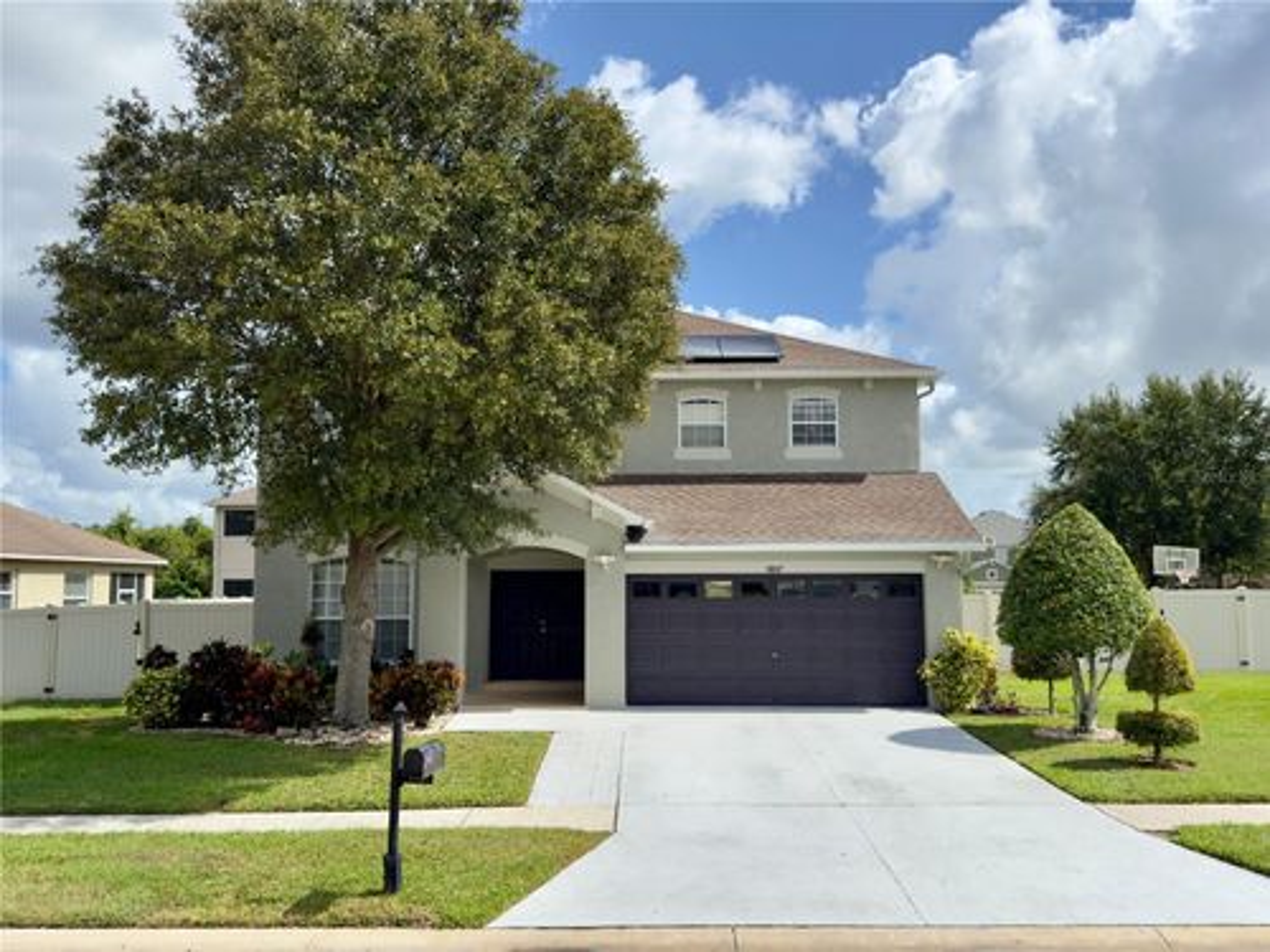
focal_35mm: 32
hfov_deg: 56.8
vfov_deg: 44.2
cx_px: 635
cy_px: 476
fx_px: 1174
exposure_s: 1/7937
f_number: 1.78
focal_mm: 6.76
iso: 100
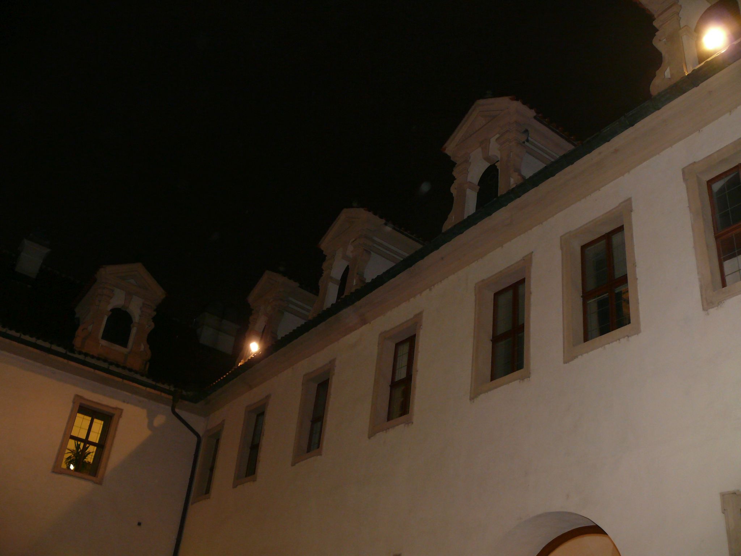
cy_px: 278
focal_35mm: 35
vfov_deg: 40.7
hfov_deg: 52.6
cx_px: 370
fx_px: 749
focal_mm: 7.4
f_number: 2.8
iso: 200
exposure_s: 1/30
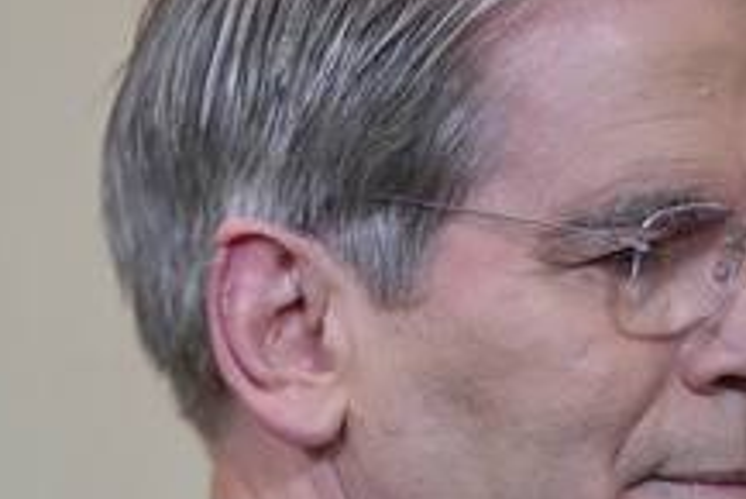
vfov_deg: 2.6
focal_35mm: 530
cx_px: 505
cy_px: 372
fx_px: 10990
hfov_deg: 3.9
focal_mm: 200
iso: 3200
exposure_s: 1/400
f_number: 2.8
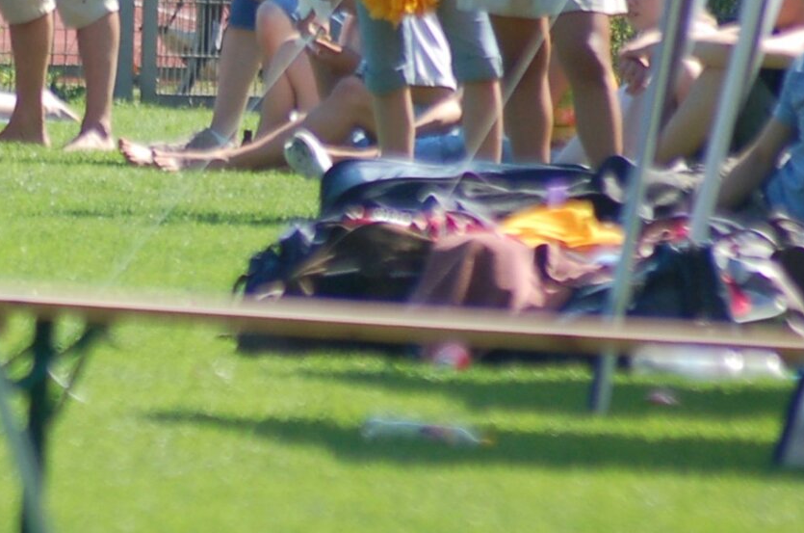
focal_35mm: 1186
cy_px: -60
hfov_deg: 1.7
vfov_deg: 1.2
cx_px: 116
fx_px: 26432
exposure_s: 1/640
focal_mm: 300
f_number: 5.6
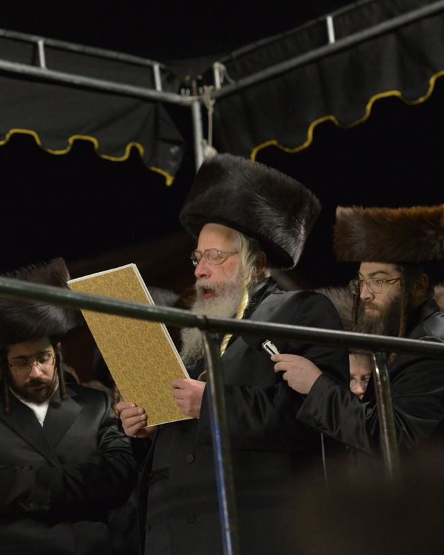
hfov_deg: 14.4
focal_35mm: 107
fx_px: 1757
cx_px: 222
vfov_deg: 17.9
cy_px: 247
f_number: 3.2
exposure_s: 1/100
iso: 2200
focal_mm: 90
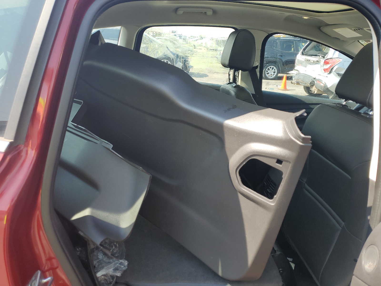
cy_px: 143
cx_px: 190
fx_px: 286
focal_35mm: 26
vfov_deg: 53.1
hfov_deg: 67.3
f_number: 1.5
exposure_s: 1/500
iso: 50
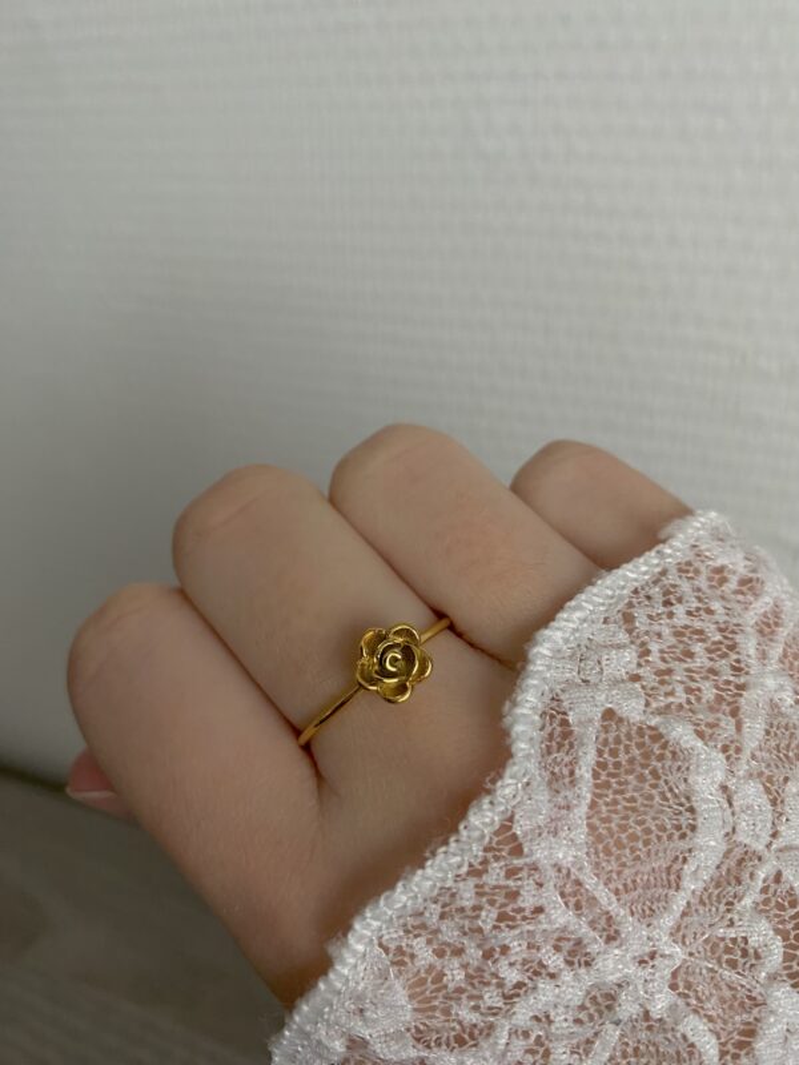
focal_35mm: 25
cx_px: 400
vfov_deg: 69.4
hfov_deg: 54.9
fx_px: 769
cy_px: 532
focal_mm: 4.25
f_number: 1.8
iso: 125
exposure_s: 1/60
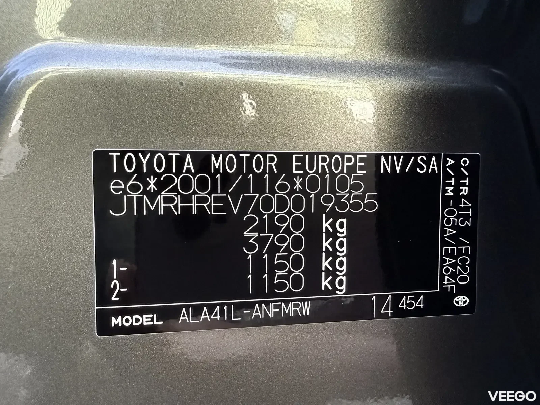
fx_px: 406
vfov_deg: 53.1
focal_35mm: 26
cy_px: 202
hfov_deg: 67.3
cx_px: 270
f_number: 2.2
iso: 320
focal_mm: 2.22
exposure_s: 1/95
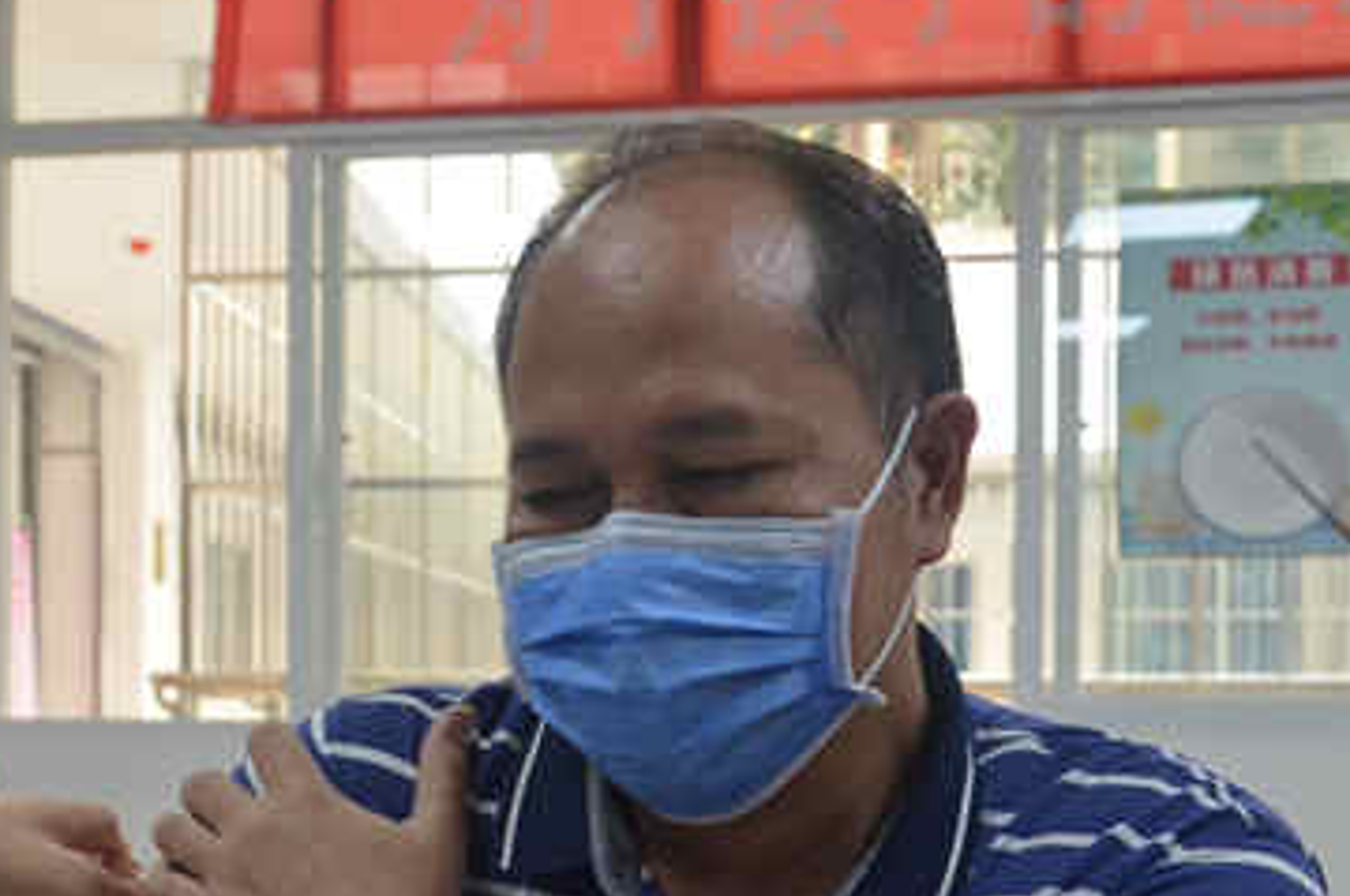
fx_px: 2696
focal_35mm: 72
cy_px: 688
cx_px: 191
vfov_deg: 18.7
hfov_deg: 27.3
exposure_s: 1/125
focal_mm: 24
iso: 1600
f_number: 5.6
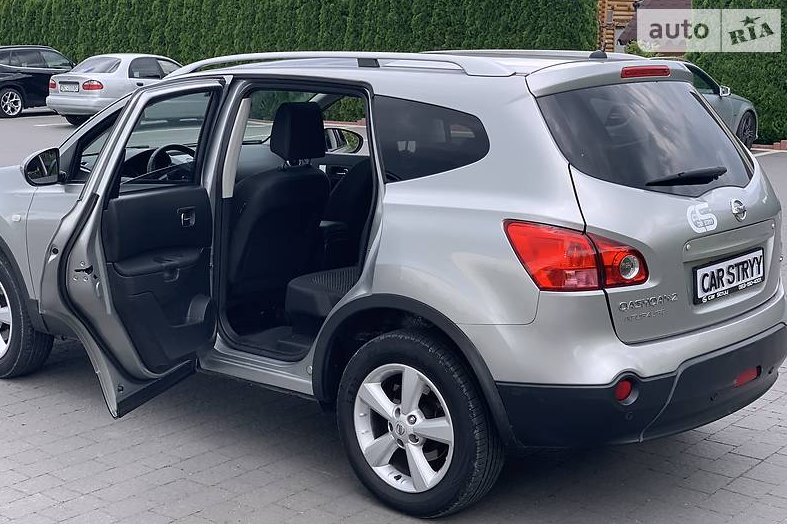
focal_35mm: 55
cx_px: 396
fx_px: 1202
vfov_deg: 24.6
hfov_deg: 36.3
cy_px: 297
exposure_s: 1/296
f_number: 2.4
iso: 16
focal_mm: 6
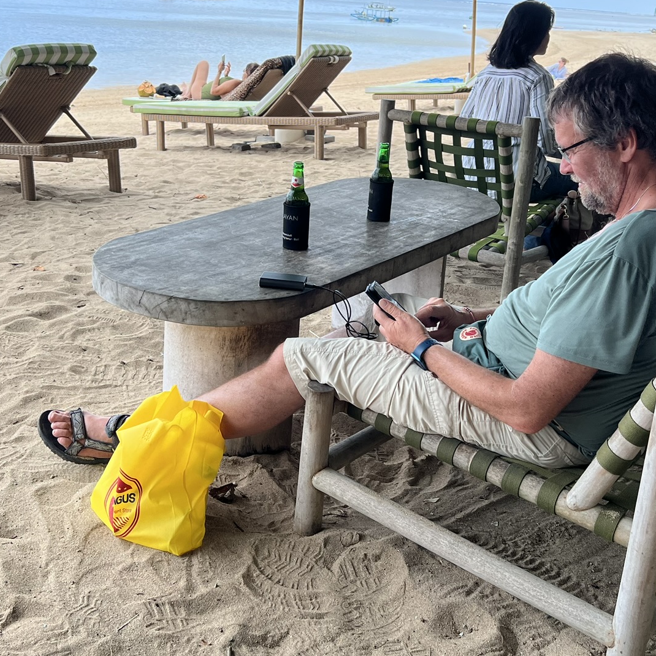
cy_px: 257
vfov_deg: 38.2
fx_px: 943
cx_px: 316
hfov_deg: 38.3
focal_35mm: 44
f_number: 1.5
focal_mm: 5.7
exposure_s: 1/1000
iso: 50
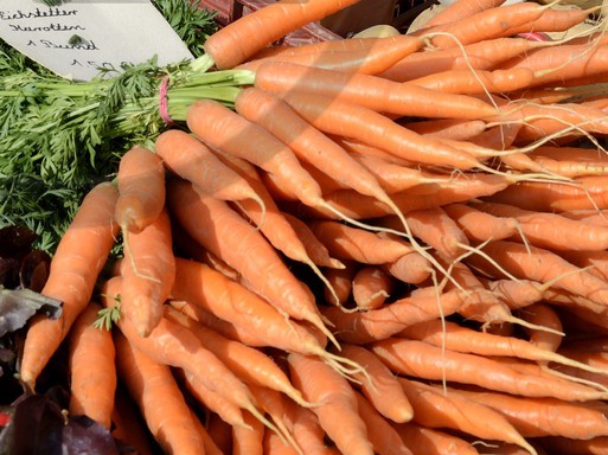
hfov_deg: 20.0
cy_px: -141
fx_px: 1685
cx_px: 53
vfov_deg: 14.7
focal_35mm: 96
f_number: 11
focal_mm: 32
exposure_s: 1/200
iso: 200
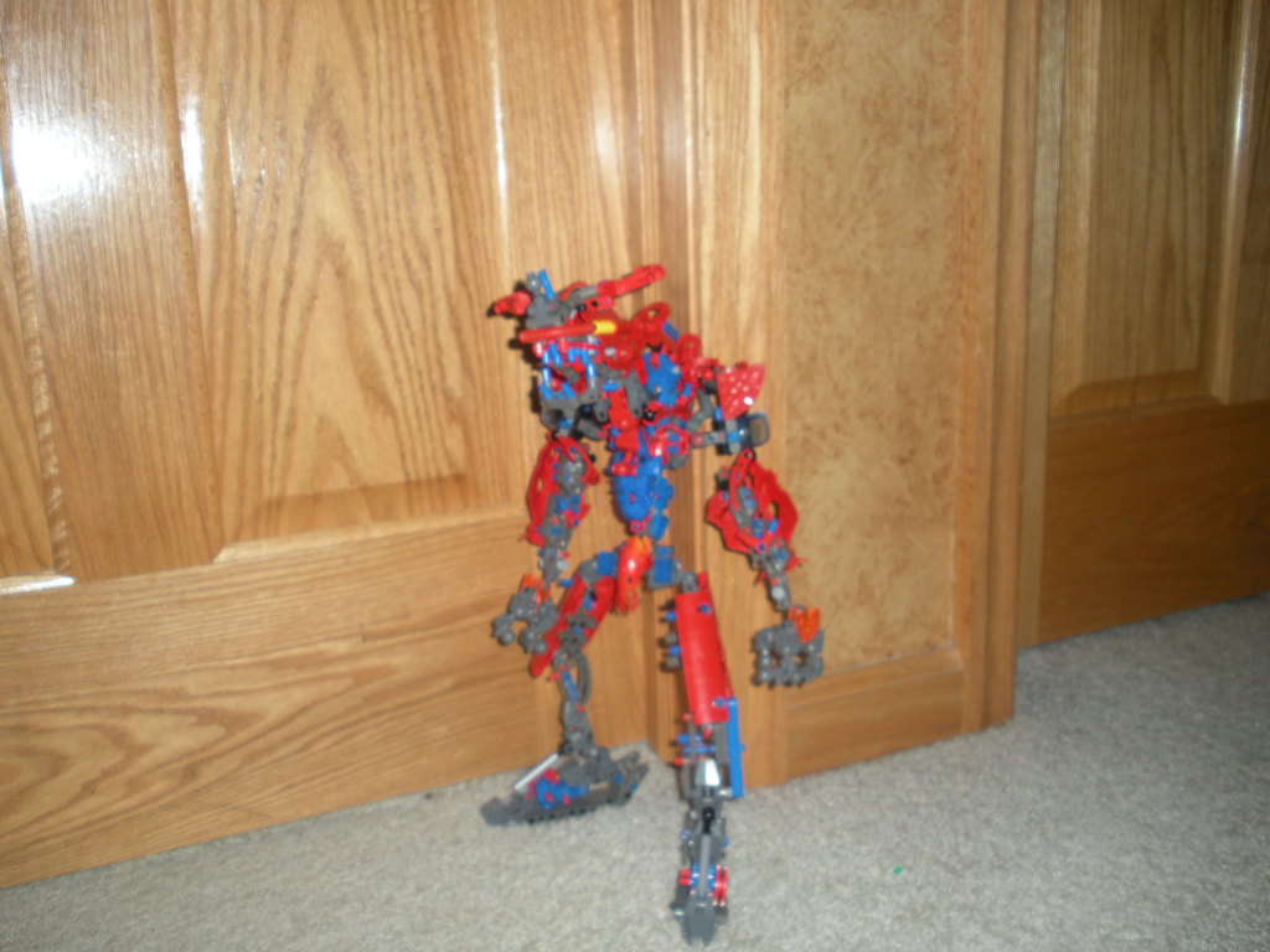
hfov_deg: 51.4
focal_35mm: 36
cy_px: 476
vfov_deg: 39.7
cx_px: 635
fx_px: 1321
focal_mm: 6.3
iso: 75
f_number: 3.5
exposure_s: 1/60
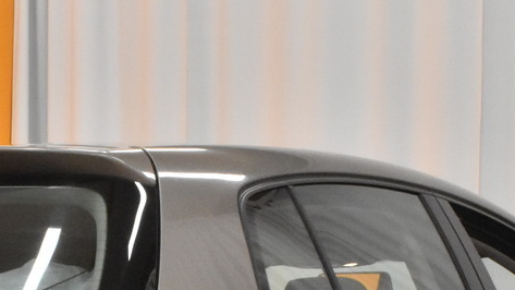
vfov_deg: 8.4
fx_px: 1912
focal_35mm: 140
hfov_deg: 15.3
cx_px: 118
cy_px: 498
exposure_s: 1/40
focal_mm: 26
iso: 3200
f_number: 25
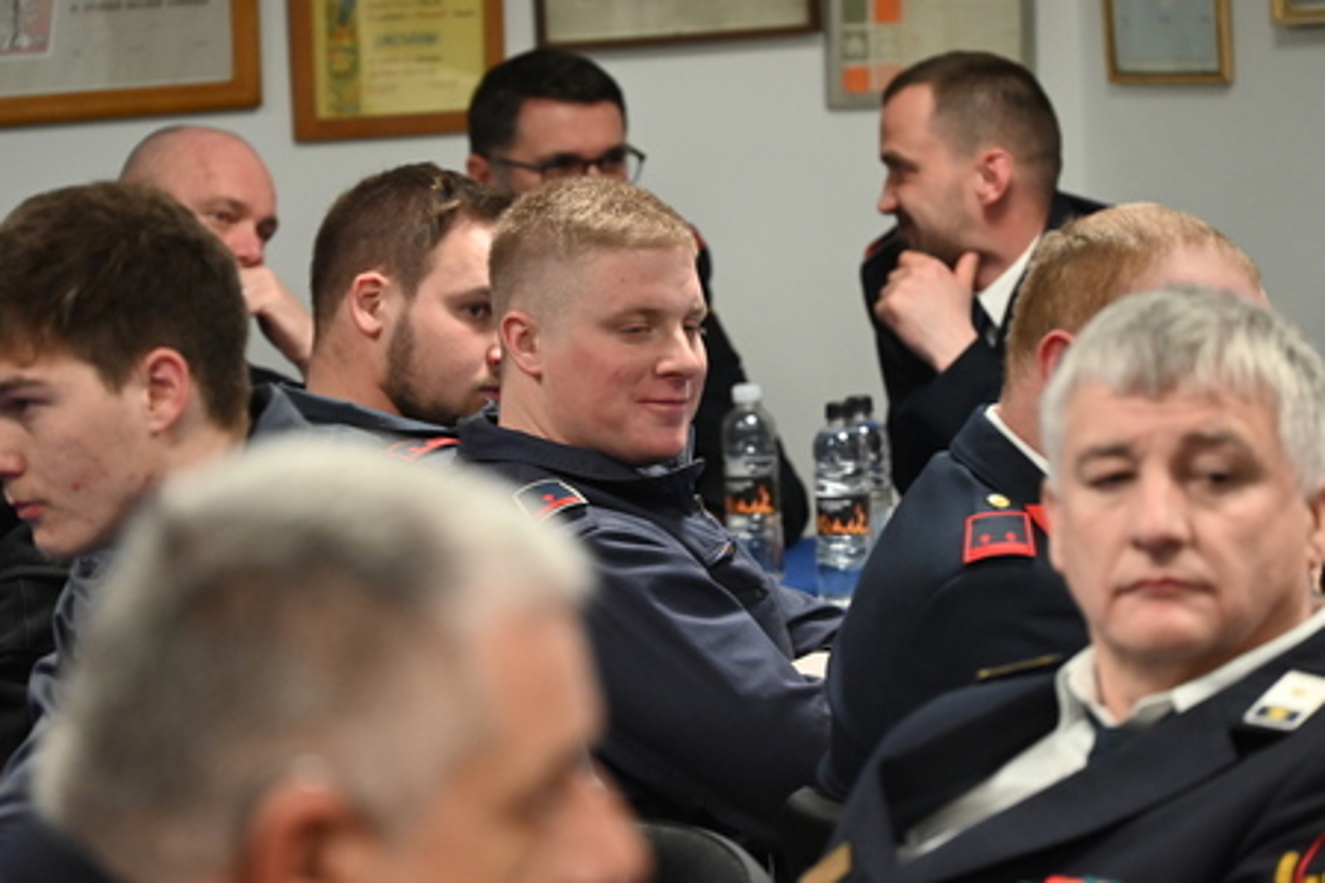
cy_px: 442
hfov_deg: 10.8
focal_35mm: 190
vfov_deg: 7.2
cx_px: 662
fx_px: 6993
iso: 4500
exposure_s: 1/125
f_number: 6.3
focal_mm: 190
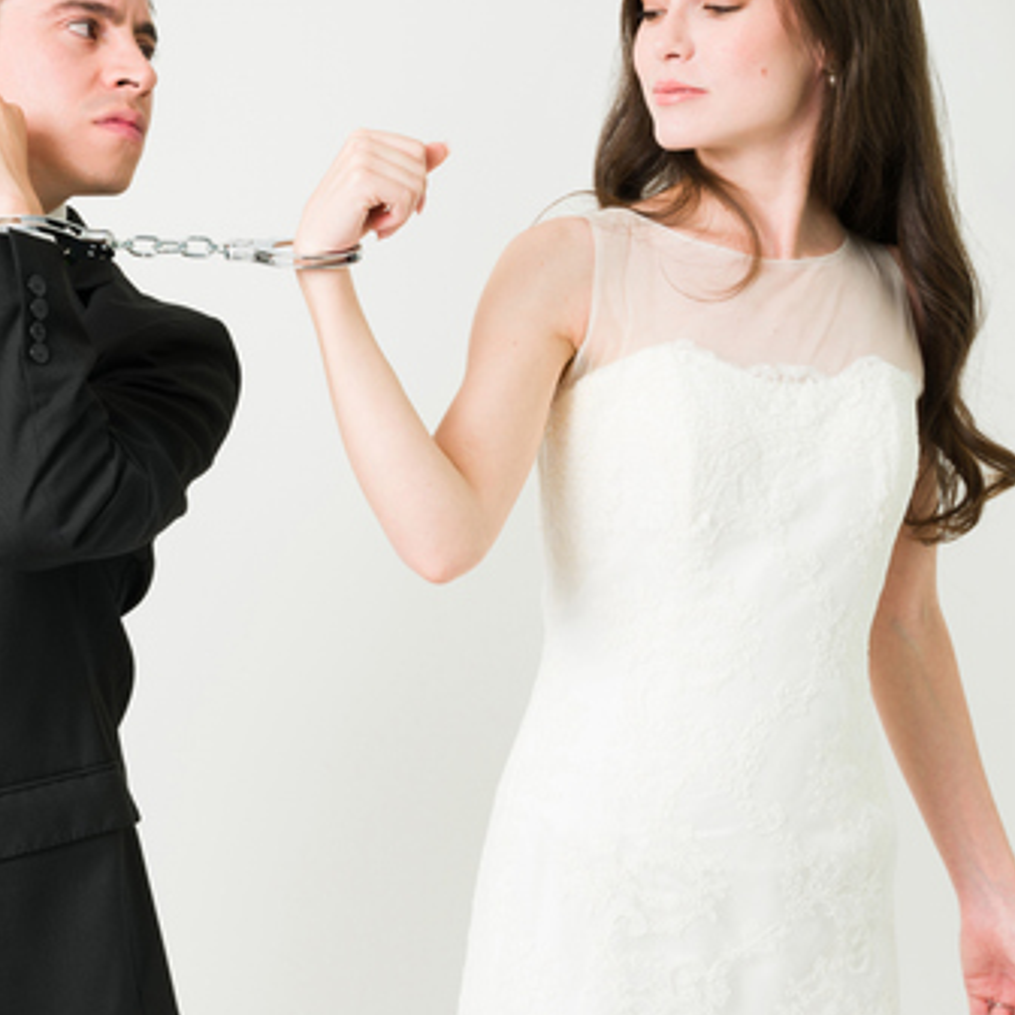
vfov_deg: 22.5
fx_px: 2554
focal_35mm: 77
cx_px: 332
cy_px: 536
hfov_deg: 22.4
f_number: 8
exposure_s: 1/200
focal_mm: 42
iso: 125
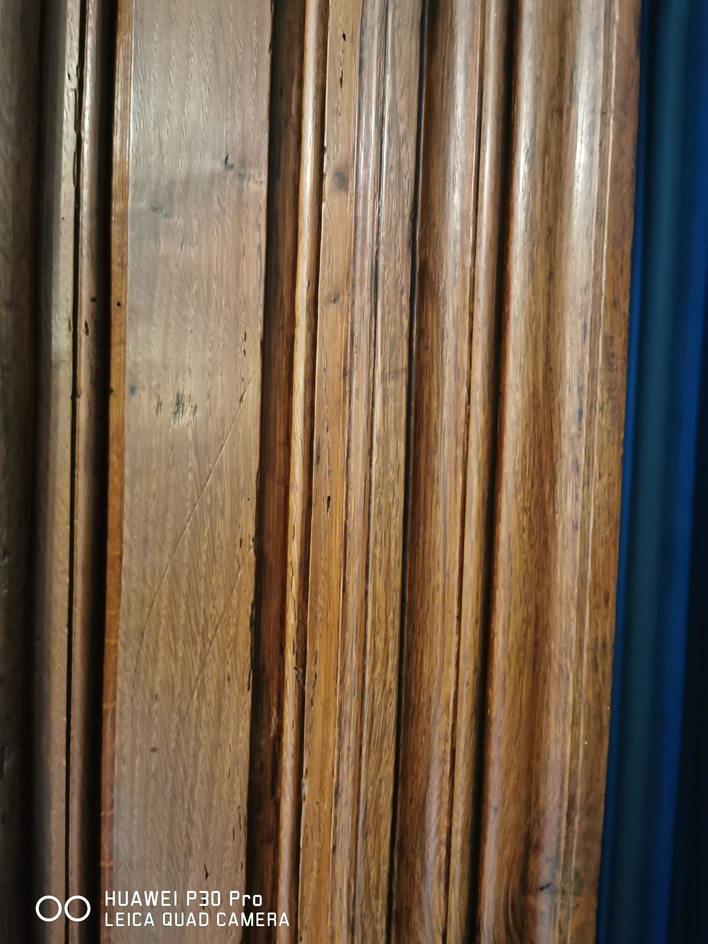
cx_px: 354
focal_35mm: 27
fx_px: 736
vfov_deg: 65.3
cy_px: 472
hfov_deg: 51.4
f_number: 1.6
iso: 1250
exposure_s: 1/20
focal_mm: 5.56
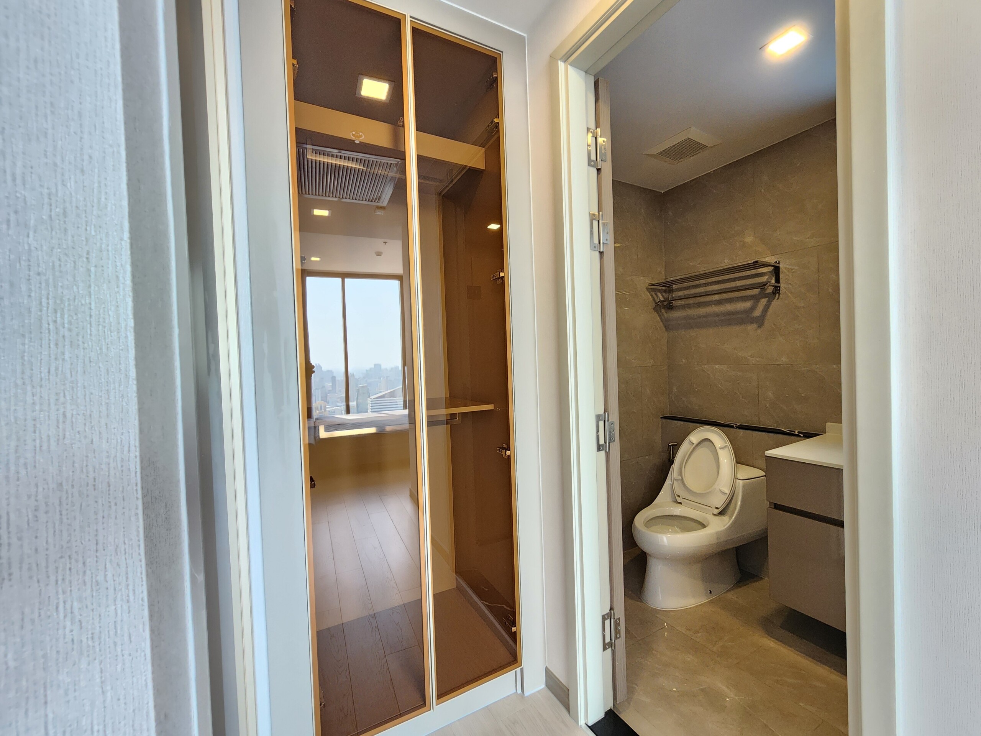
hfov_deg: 106.2
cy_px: 368
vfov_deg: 89.9
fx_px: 368
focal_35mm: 13
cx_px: 490
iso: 250
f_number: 2.2
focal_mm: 2.2
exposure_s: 1/50
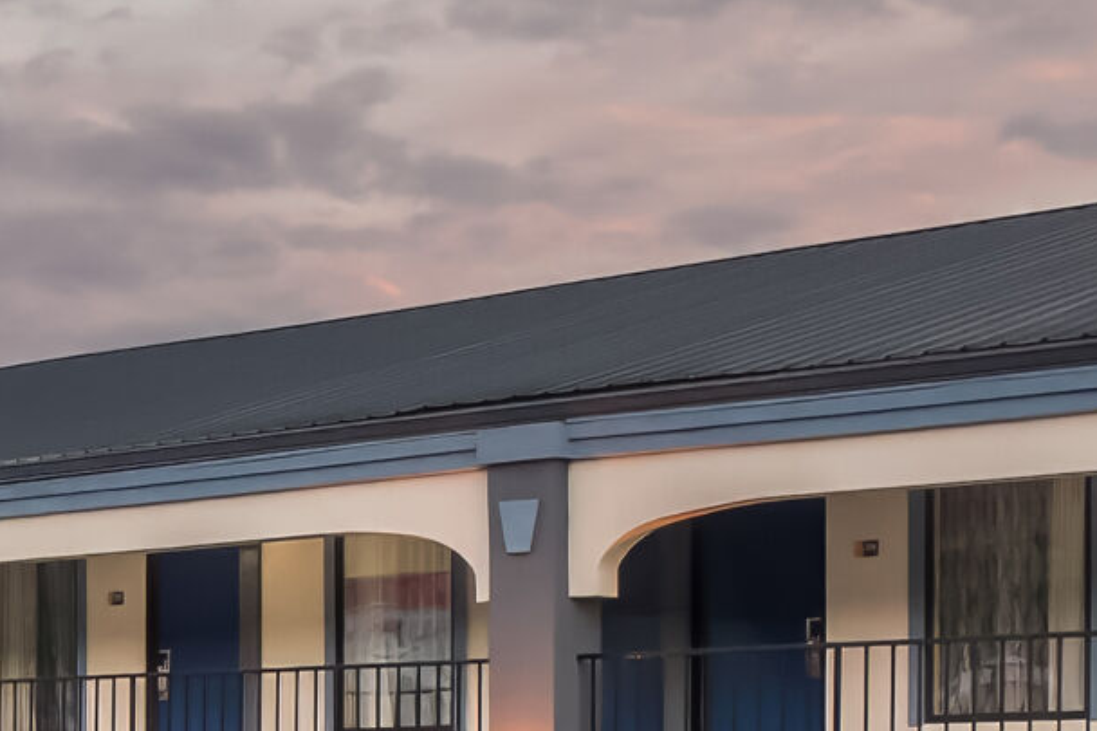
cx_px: 740
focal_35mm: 74
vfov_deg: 18.3
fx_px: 2254
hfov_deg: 27.2
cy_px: 574
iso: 800
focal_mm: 10
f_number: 8
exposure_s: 1/25
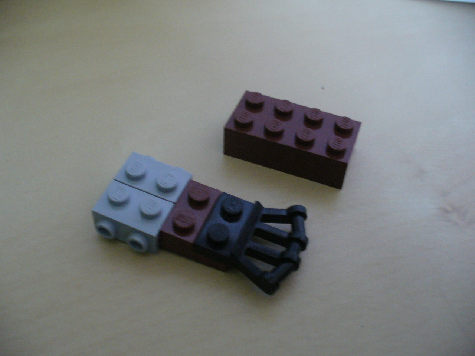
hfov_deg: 50.1
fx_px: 508
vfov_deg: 38.7
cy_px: 178
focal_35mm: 37
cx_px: 238
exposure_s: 1/8
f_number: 2.8
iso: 200
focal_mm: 6.1
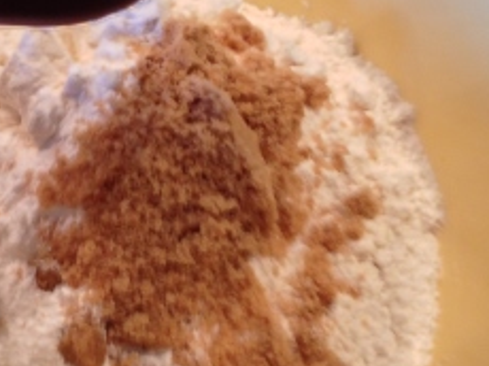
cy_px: 192
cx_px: 102
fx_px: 974
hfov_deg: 27.7
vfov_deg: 21.3
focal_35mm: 69
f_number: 2.4
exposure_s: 1/20
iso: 64
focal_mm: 4.12
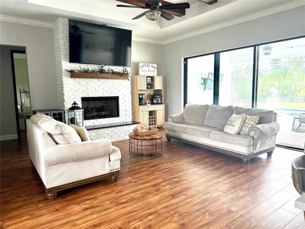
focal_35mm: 24
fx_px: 211
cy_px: 114
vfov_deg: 56.8
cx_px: 152
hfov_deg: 71.6
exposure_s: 1/60
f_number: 1.78
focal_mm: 6.76
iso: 250
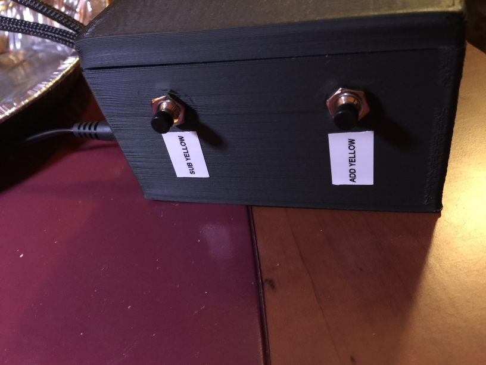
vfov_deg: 48.2
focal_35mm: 29
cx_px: 243
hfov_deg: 61.7
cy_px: 182
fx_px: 407
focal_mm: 4.15
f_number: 2.2
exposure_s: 1/4
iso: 100
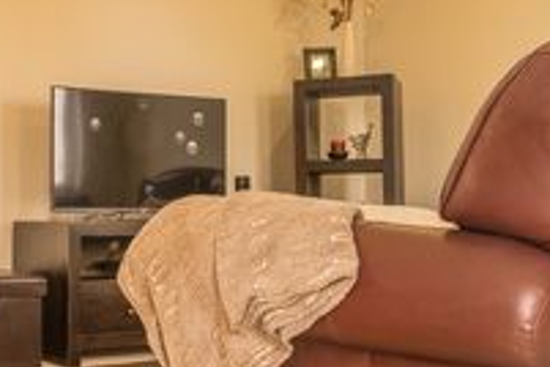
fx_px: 855
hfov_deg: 33.5
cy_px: 182
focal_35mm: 56
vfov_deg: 24.2
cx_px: 41
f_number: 16
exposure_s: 1/2
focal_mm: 24
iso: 100
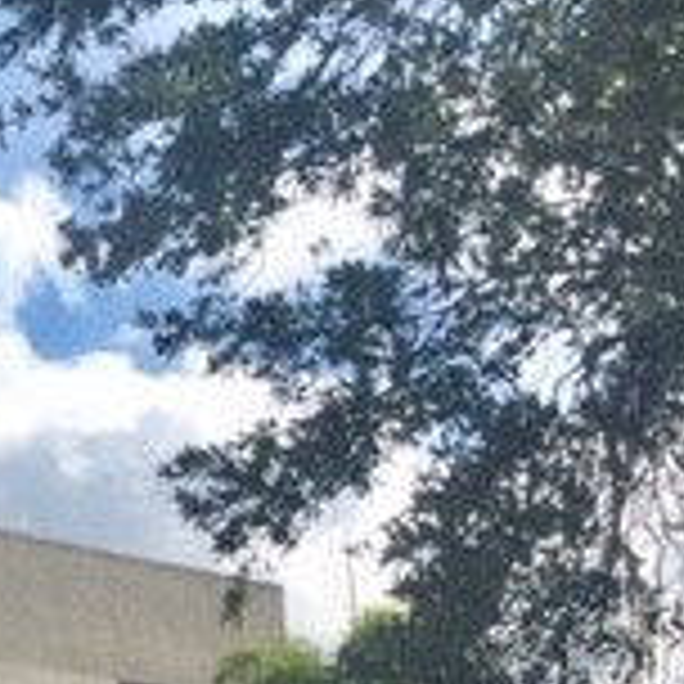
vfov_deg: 15.9
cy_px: 657
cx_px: -504
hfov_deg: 14.4
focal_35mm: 108
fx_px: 2414
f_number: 2.2
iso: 32
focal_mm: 4.15
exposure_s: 1/2825
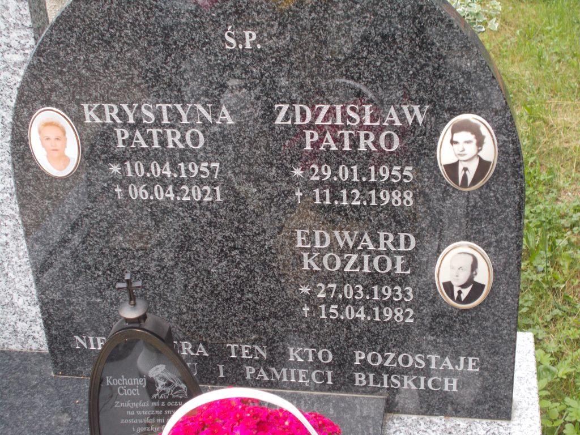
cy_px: 218
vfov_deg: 25.2
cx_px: 290
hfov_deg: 33.2
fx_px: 972
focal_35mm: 58
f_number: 4.9
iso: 80
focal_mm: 10.3
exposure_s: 1/50
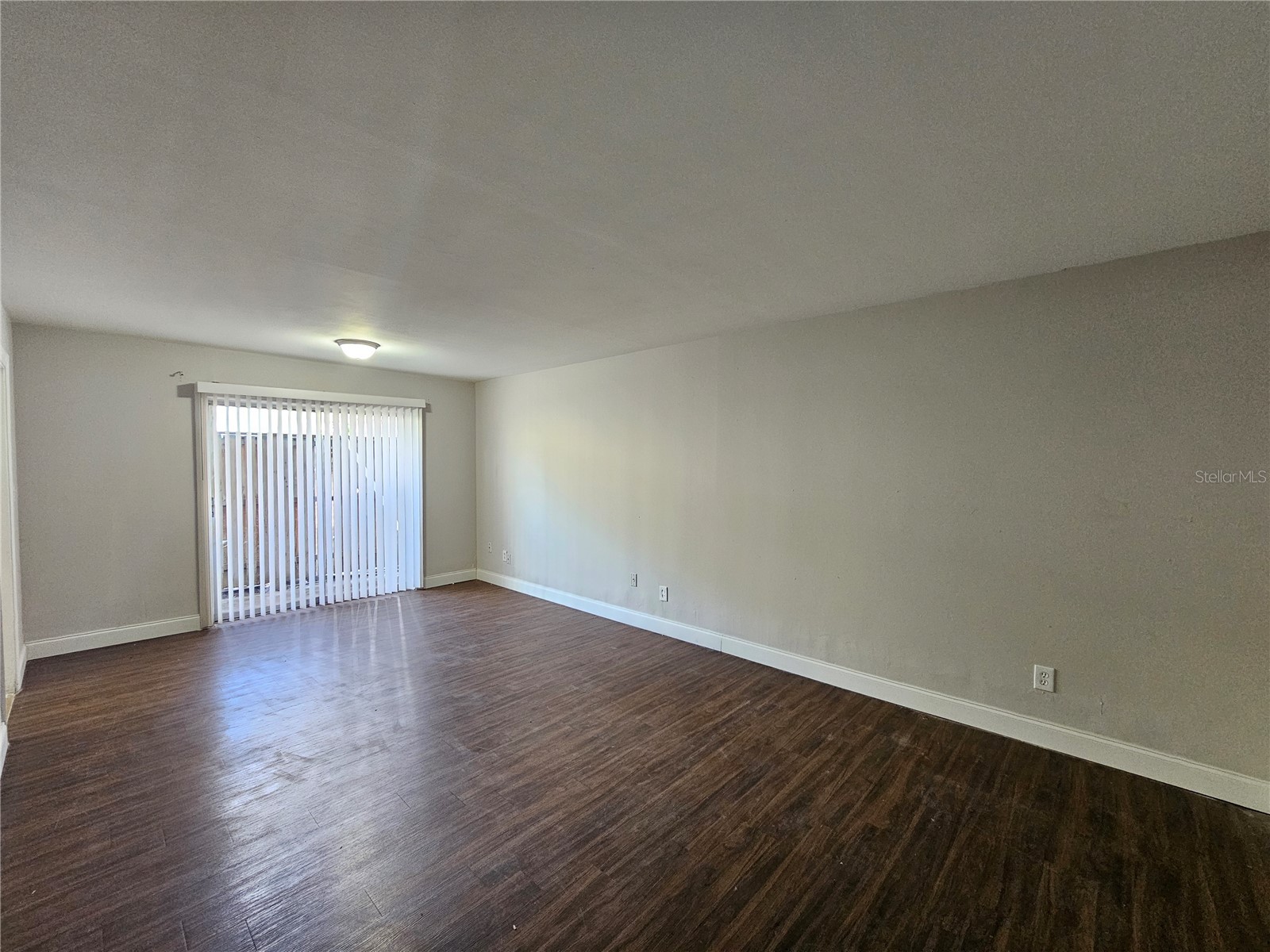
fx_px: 477
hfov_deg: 106.2
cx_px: 635
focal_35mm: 13
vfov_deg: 89.9
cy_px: 476
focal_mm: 2.2
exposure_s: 1/30
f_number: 2.2
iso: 500
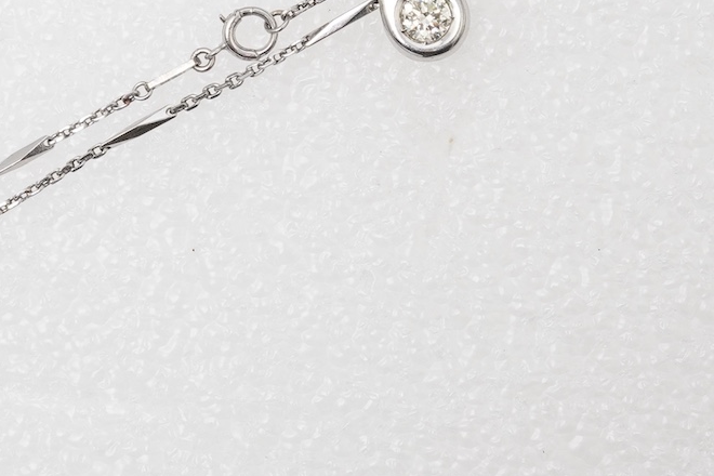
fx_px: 2281
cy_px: 8
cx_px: 363
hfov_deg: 17.8
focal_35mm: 115
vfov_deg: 11.8
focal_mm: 30
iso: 400
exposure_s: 1/125
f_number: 18
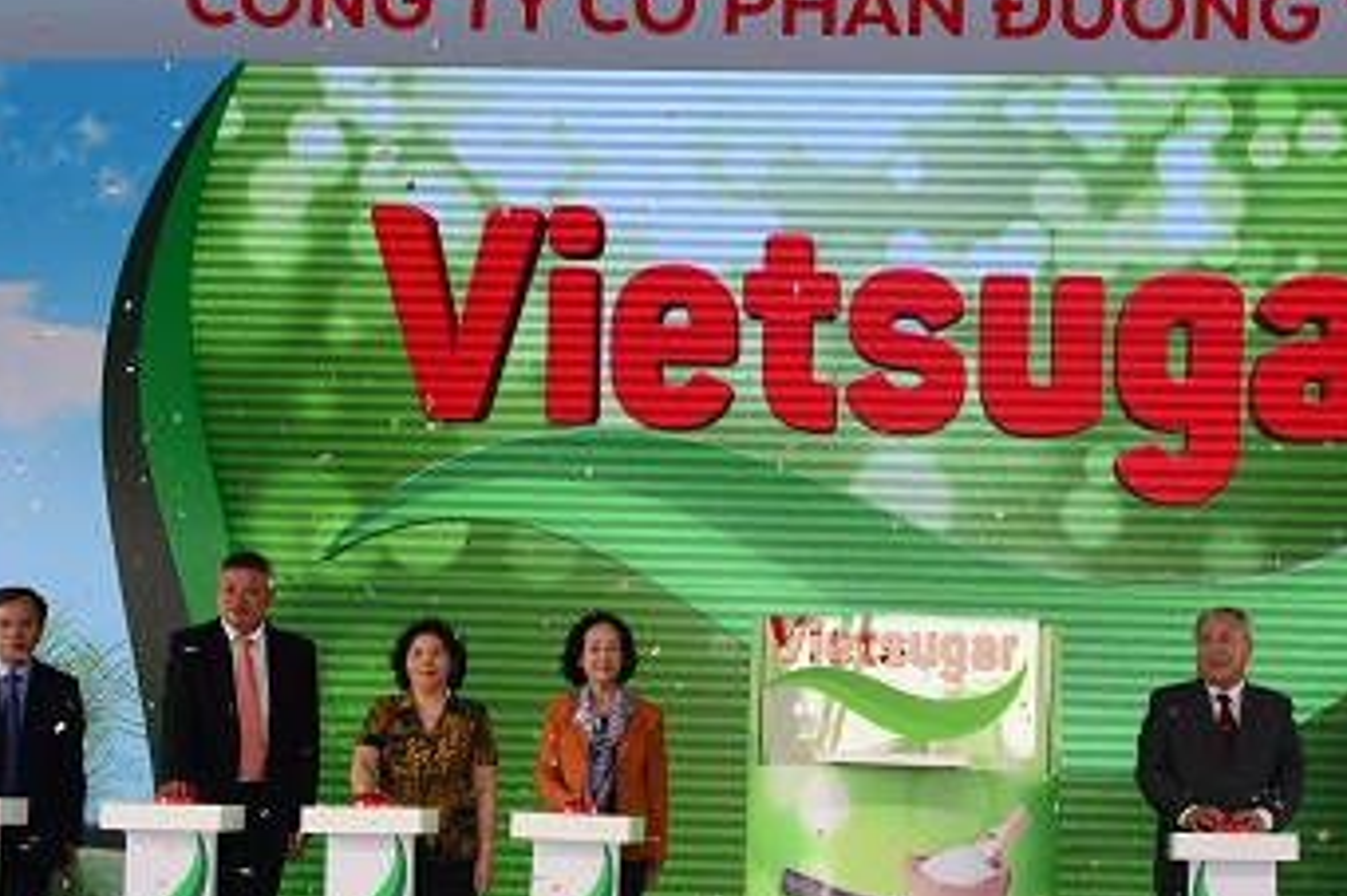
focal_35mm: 74
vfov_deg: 18.3
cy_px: 639
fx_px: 2767
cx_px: 897
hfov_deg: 27.2
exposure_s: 1/640
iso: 2000
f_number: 8
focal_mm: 42
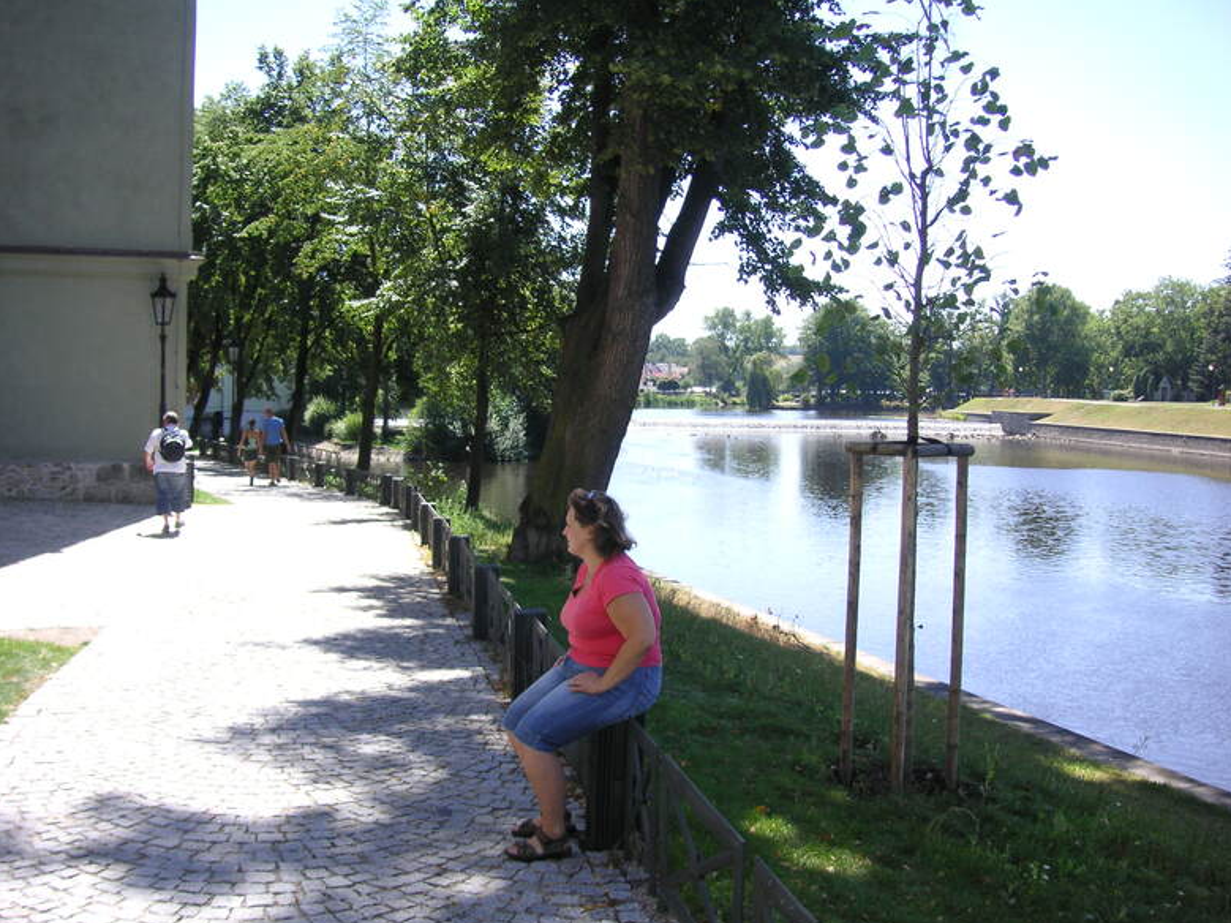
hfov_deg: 49.0
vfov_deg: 37.7
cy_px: 471
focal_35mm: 38
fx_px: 1351
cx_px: 604
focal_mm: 6.1
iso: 50
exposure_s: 1/350
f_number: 2.8
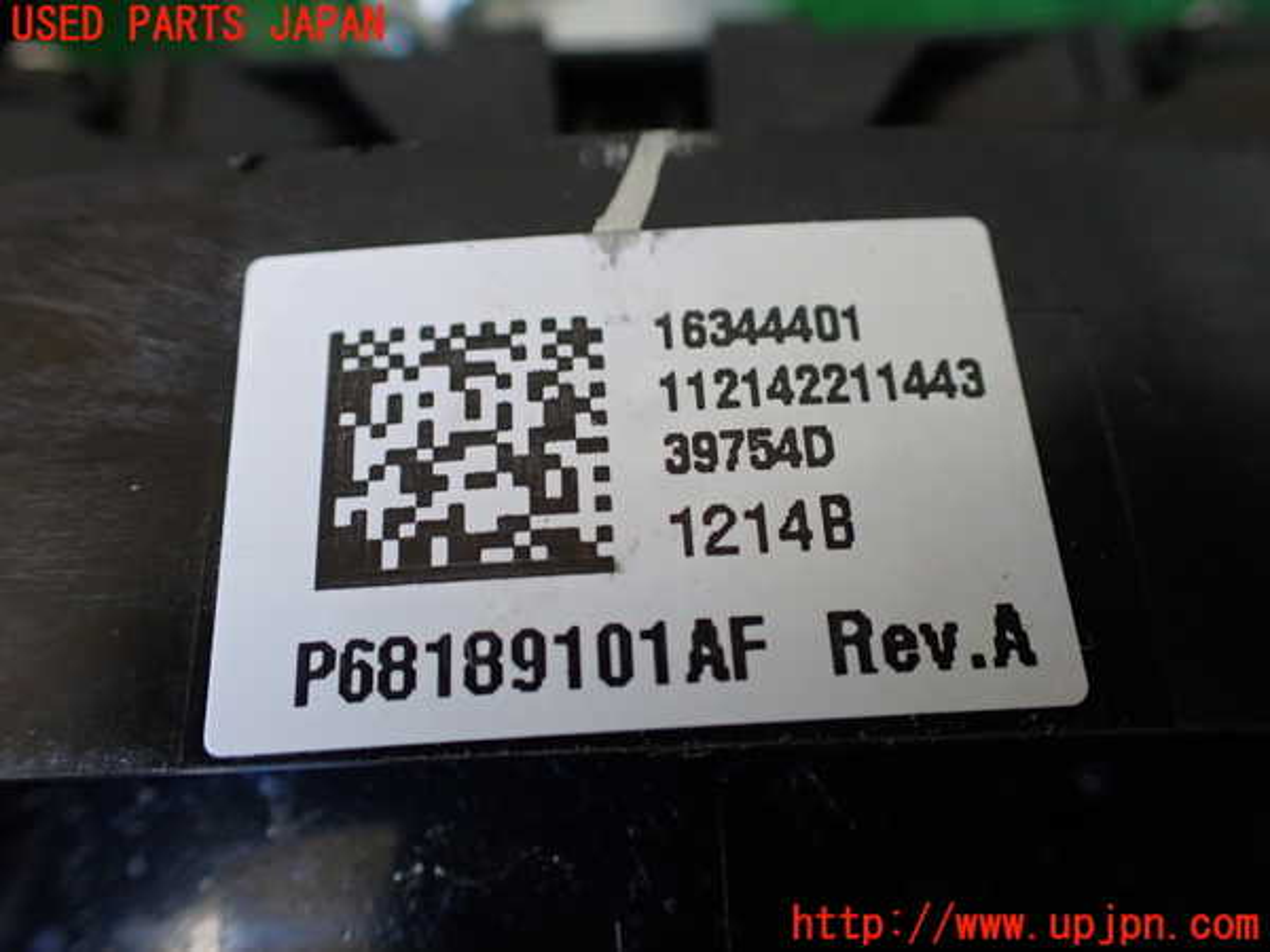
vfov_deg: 46.8
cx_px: 635
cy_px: 476
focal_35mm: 30
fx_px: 1101
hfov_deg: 60.0
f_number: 2.3
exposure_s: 1/125
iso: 250
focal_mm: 5.4
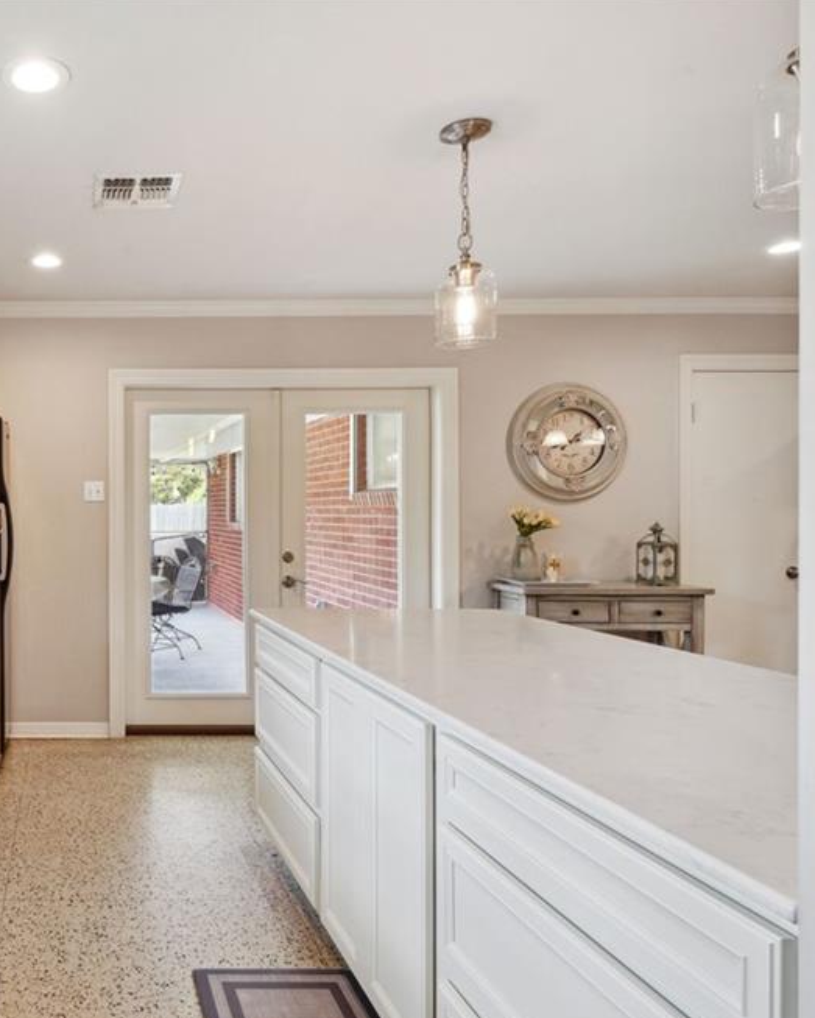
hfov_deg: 49.9
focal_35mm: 25
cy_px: 525
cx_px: 67
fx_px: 753
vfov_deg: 68.1
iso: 800
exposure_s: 1/15
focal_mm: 17
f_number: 11
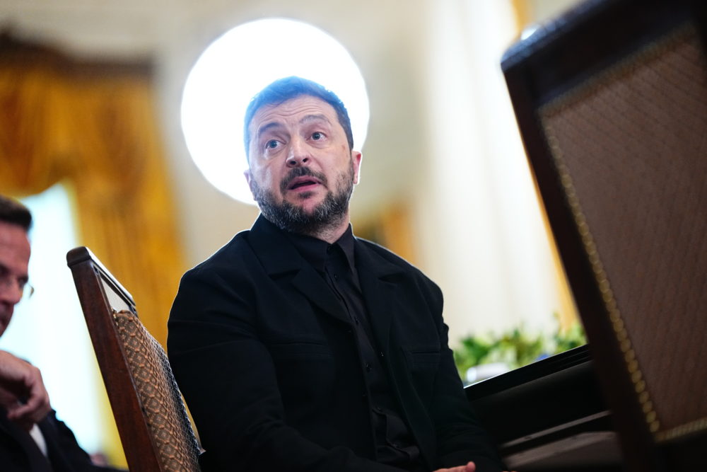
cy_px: 236
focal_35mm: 150
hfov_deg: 13.7
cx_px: 354
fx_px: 2946
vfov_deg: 9.2
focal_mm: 150
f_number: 2
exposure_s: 1/250
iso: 3200
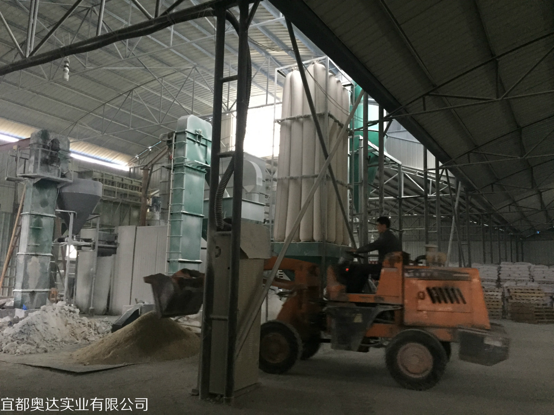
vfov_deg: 48.2
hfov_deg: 61.7
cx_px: 277
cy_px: 208
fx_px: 464
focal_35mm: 29
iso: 400
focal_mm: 4.15
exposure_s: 1/17
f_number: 2.2
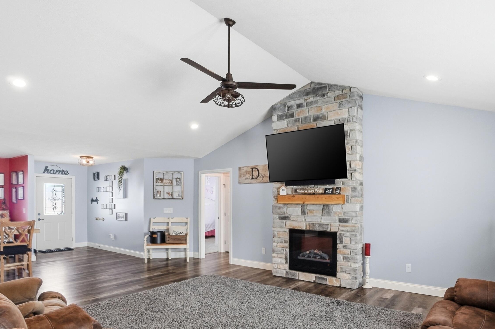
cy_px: 190
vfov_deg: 61.5
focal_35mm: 20
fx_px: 275
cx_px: 266
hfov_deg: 83.9
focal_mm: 10
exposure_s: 1/200
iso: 100
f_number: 5
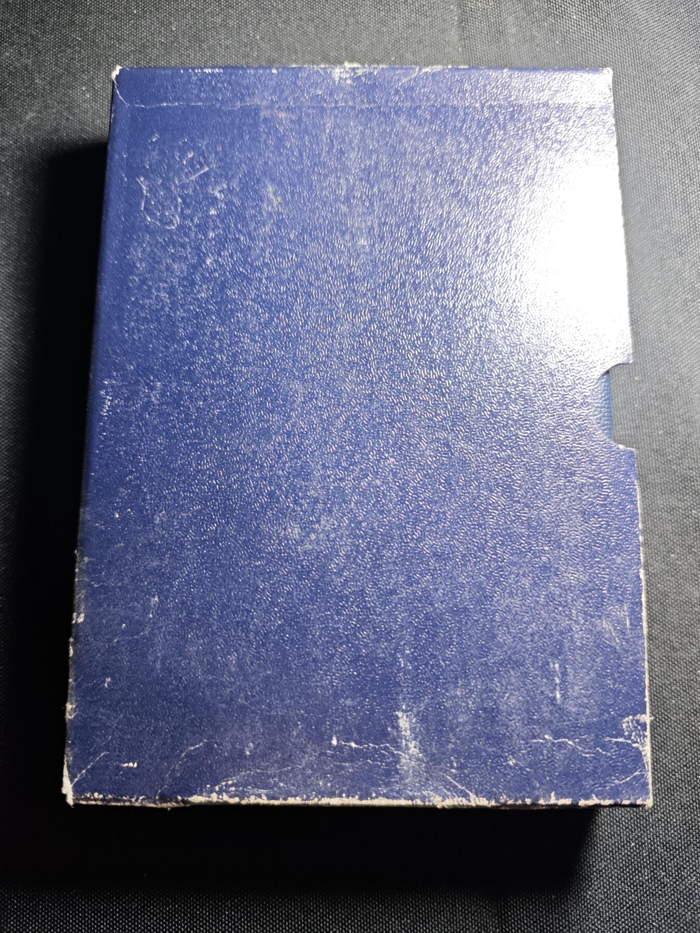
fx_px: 647
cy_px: 466
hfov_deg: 56.8
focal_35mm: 24
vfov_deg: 71.6
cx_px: 350
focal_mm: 5.84
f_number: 1.6
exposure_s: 1/50
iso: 250
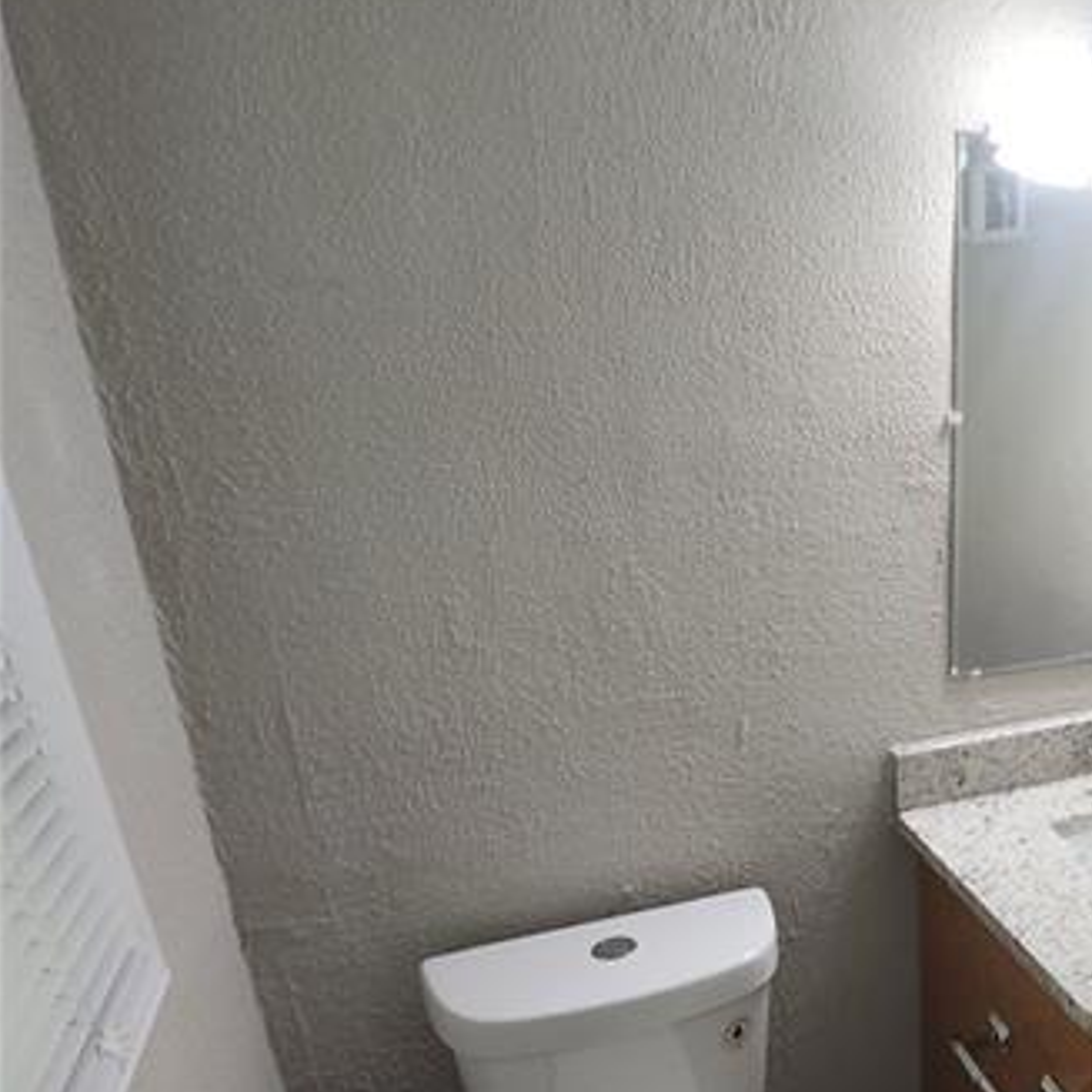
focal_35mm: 27
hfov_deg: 52.7
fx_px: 964
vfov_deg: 58.1
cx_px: 958
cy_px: 701
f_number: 2.2
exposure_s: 1/60
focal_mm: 1.74
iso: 160
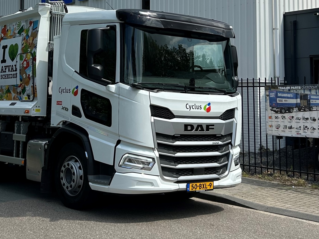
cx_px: 114
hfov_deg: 31.5
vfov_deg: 23.7
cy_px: 53
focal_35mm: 61
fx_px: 562
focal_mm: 5.7
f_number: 1.5
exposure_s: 1/6211
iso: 50
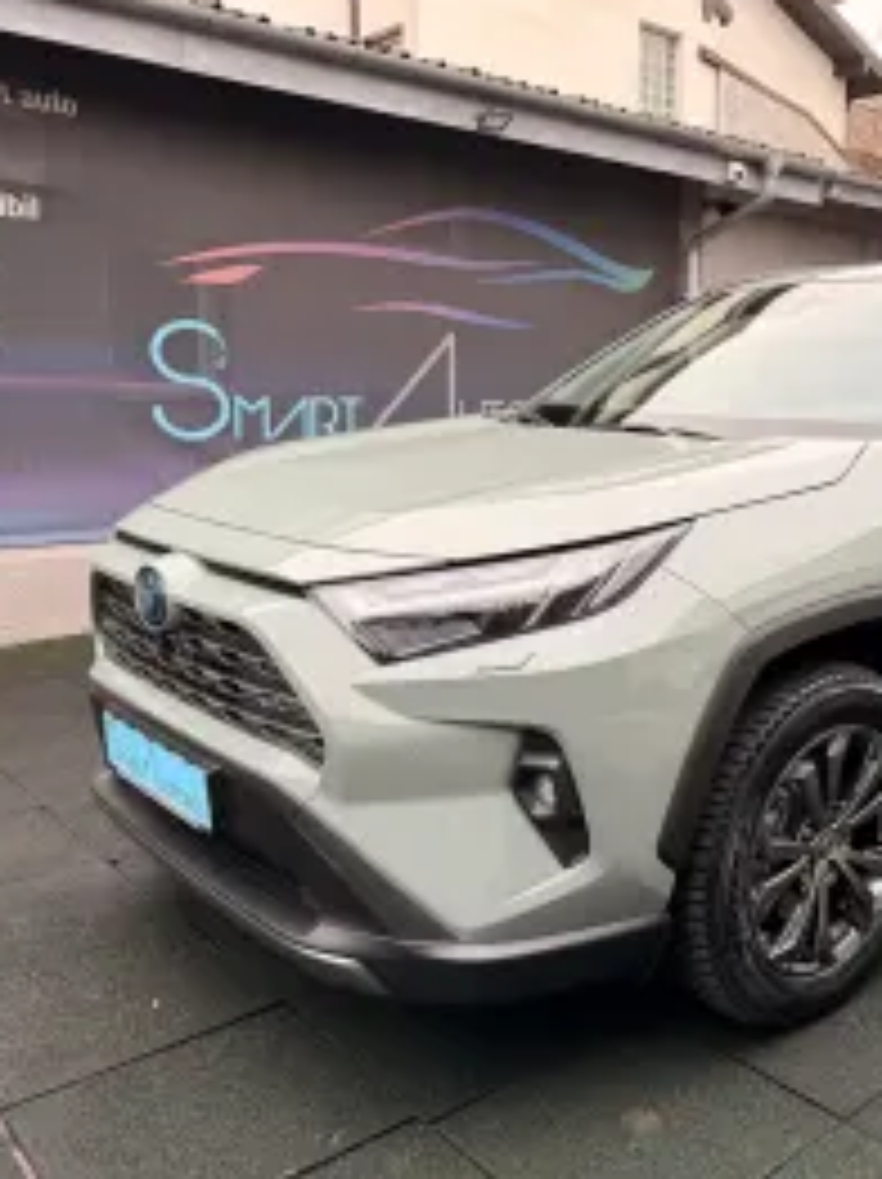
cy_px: 576
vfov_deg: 55.4
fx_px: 1123
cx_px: 765
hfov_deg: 40.2
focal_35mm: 33
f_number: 1.78
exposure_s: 1/127
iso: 200
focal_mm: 6.76
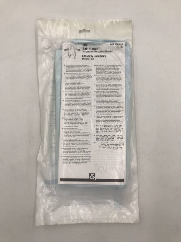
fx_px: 195
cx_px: 90
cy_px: 121
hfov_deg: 49.8
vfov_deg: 63.4
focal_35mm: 28
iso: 25
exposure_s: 1/60
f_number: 1.8
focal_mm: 3.99
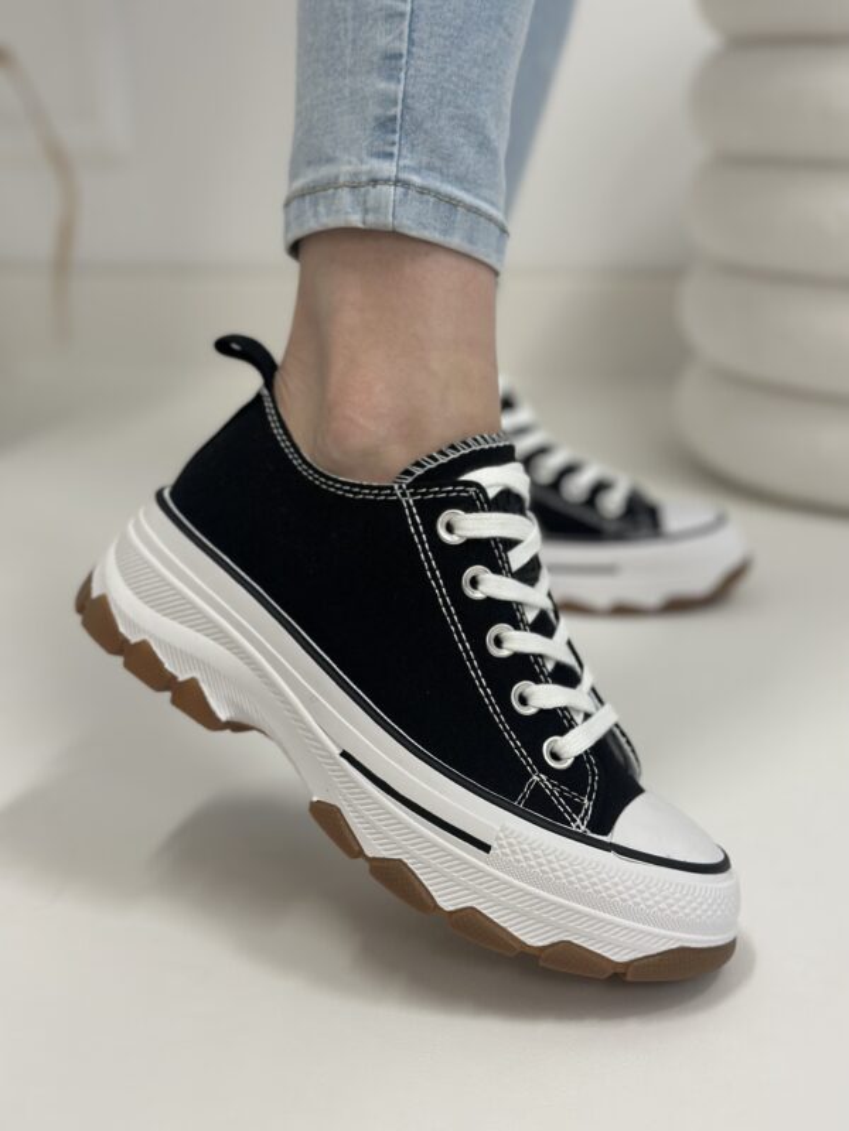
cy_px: 566
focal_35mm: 48
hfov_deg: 30.3
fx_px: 1570
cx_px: 424
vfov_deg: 39.7
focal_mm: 6.86
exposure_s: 1/100
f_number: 1.78
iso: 125
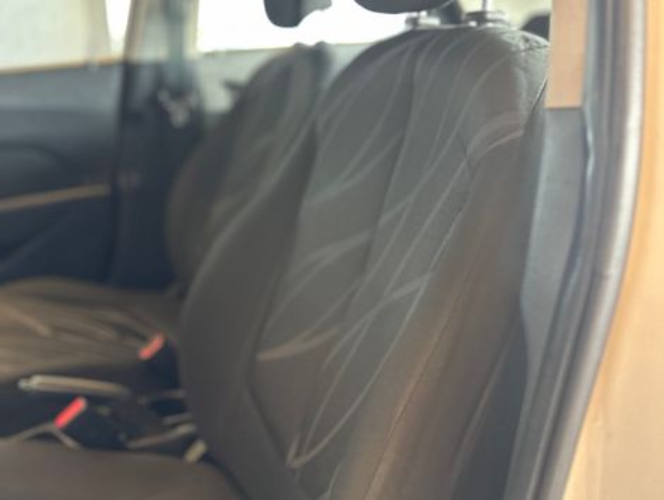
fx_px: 461
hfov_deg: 71.5
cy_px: 250
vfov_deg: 56.9
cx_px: 332
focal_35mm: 24
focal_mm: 6.86
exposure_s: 1/40
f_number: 1.78
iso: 800
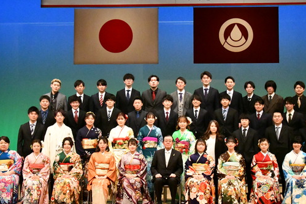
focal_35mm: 77
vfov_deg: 17.7
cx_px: 172
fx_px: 655
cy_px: 86
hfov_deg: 26.3
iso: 20000
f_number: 11
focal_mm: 40
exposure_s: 1/400
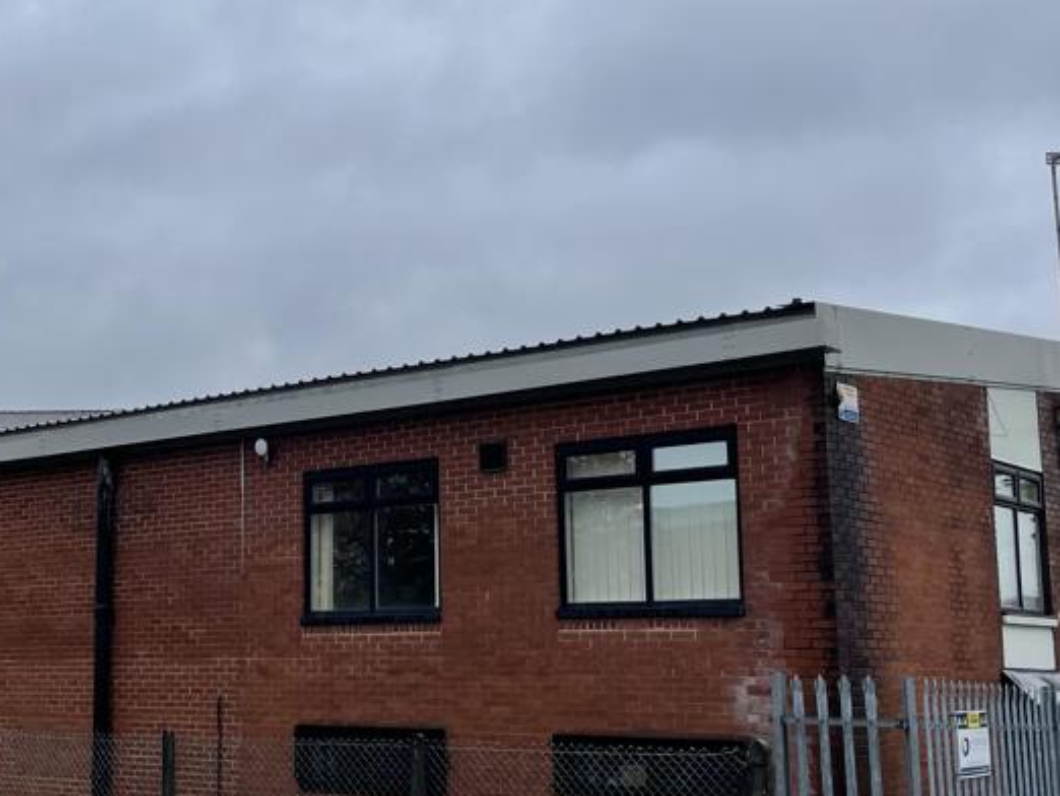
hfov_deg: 37.0
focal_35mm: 51
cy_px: 453
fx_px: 1562
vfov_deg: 28.6
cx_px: 331
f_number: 1.6
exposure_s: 1/2257
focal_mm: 4.2
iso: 32
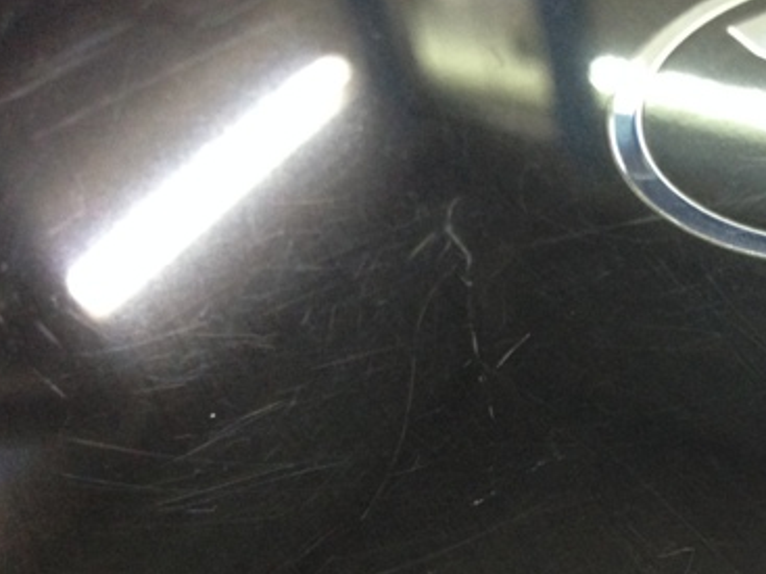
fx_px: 1593
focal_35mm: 72
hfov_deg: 26.4
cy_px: 474
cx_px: 635
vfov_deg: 20.2
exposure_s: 1/20
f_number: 2.4
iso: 200
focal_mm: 4.12
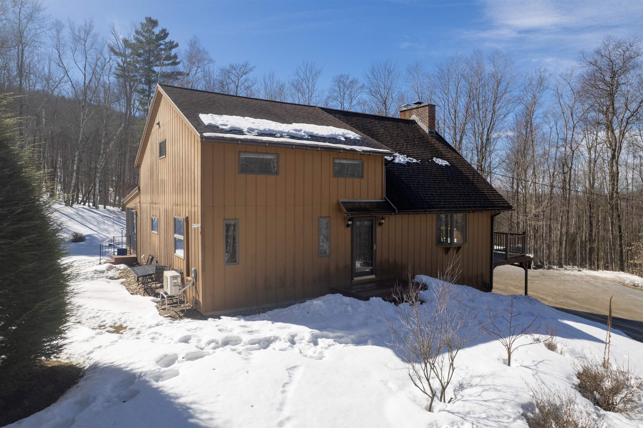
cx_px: 322
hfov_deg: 78.6
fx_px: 393
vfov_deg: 57.2
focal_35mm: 22
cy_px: 214
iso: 120
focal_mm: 8.38
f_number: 2.8
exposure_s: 1/350
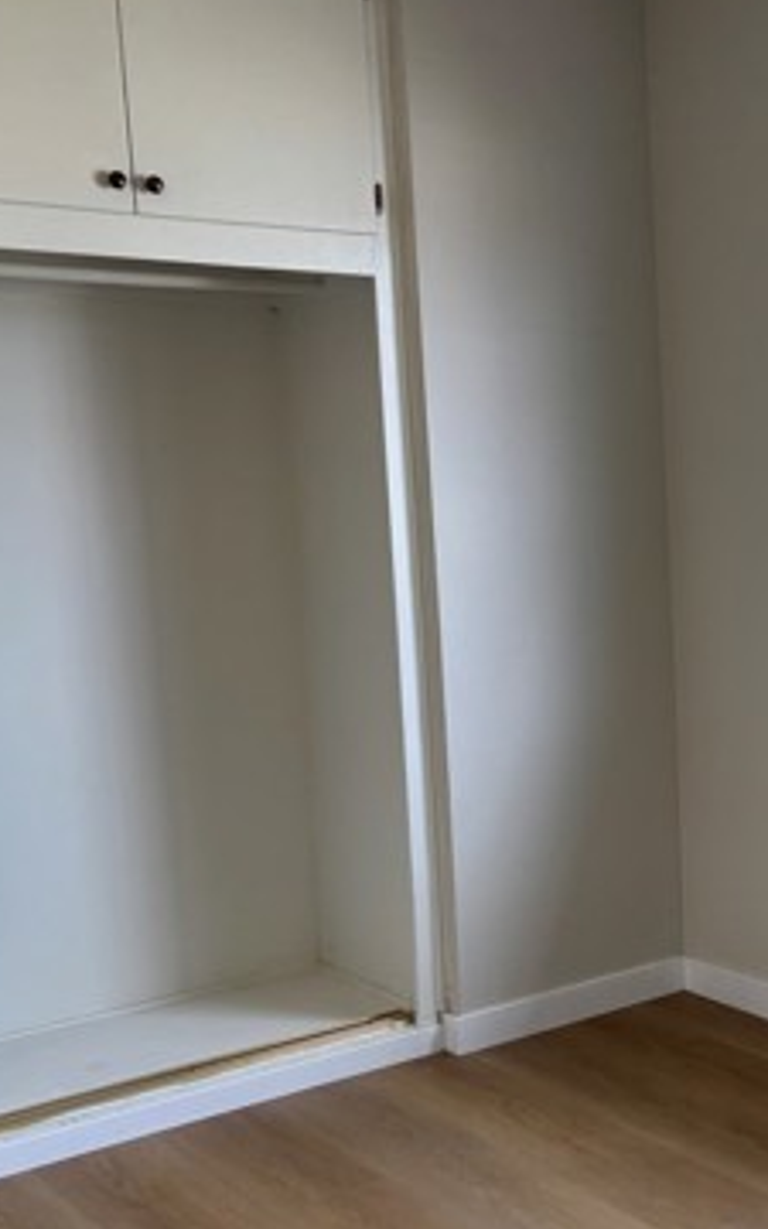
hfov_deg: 24.5
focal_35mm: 49
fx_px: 1641
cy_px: 717
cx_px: 850
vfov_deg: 40.9
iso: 100
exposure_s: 1/120
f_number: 1.6
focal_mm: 5.96
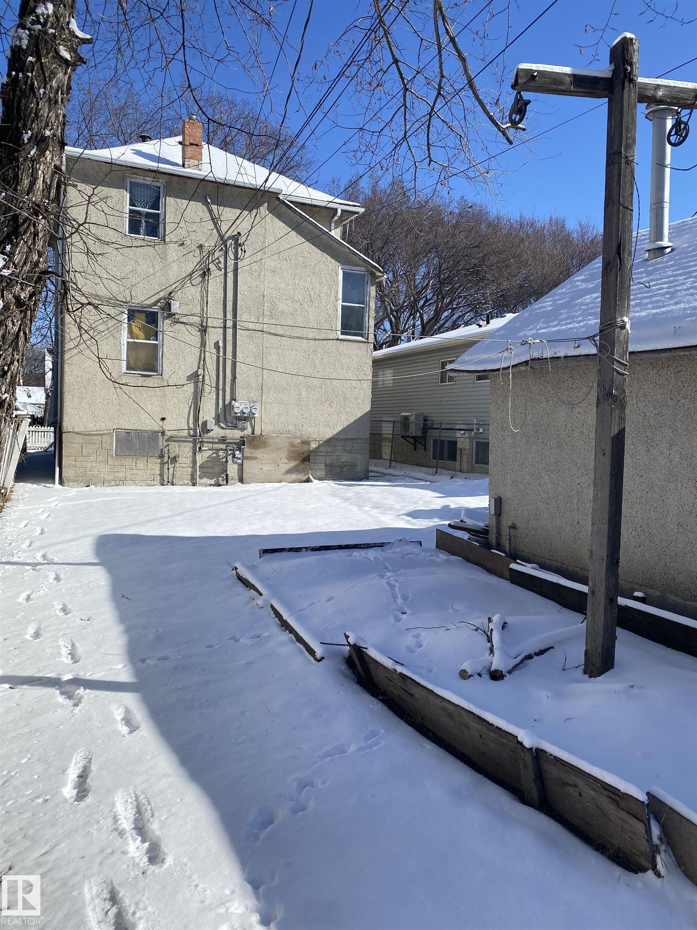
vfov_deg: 67.3
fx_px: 698
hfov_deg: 53.1
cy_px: 465
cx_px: 348
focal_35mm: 26
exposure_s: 1/4115
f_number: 1.8
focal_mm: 4.25
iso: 32
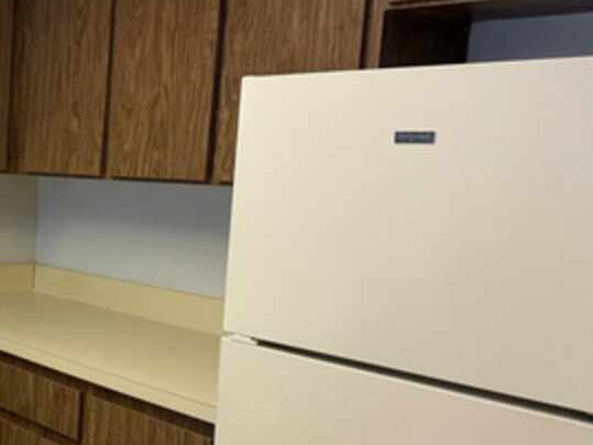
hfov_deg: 31.0
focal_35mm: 57
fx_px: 976
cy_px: 322
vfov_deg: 25.4
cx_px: -18
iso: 160
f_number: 1.78
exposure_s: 1/60
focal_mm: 6.76
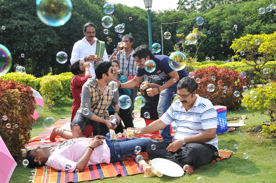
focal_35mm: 42
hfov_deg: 46.4
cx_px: 138
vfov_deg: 31.8
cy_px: 92
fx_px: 322
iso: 200
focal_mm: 28
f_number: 7.1
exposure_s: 1/200
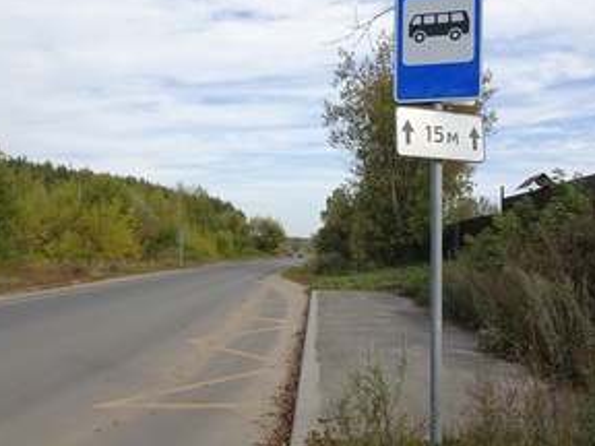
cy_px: 231
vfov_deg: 46.8
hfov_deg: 59.9
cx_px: 316
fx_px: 516
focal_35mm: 30
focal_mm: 4.1
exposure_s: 1/640
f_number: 3.5
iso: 80
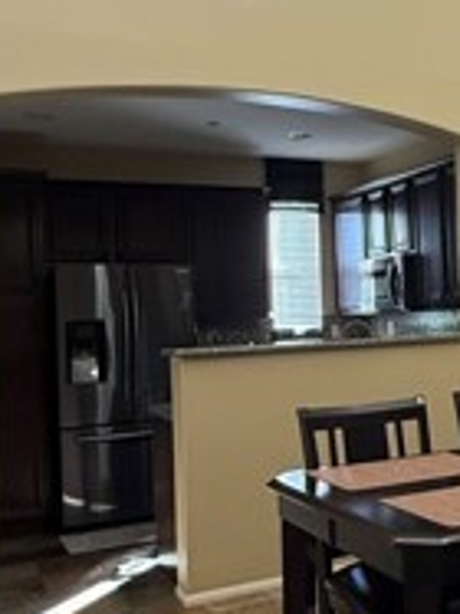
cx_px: 437
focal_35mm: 48
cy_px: 296
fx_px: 851
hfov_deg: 28.7
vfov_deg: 39.7
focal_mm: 2.22
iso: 320
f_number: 2.2
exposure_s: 1/99
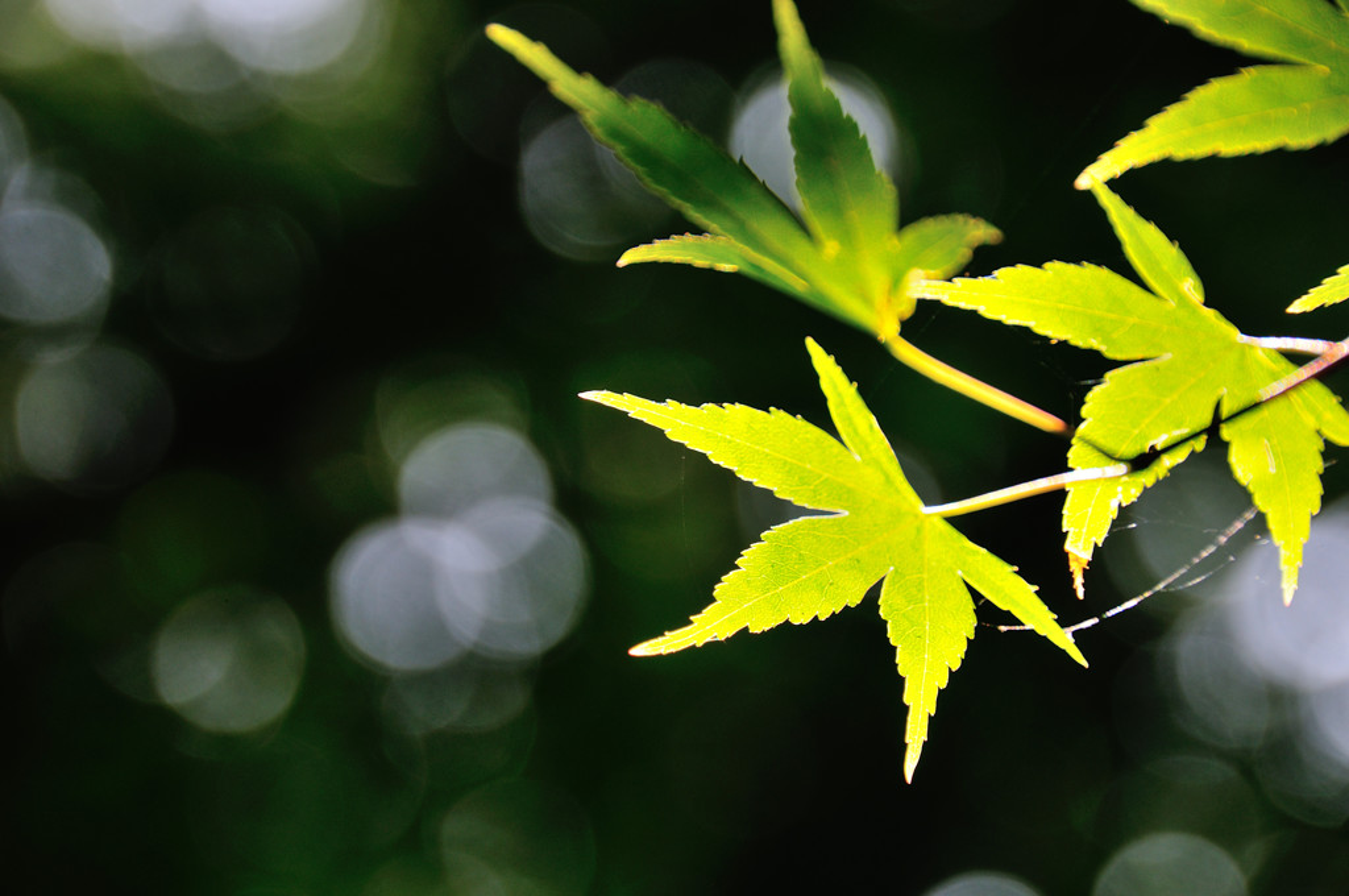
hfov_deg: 6.9
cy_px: 448
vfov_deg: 4.6
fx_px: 11227
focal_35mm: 300
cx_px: 674
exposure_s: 1/80
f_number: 7.1
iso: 200
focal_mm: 200
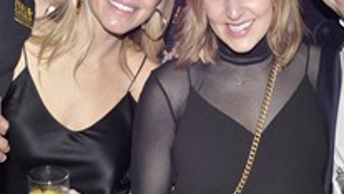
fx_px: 913
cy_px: 61
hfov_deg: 21.3
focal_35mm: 100
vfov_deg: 12.1
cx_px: 176
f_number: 5
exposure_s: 1/60
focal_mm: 24
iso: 400
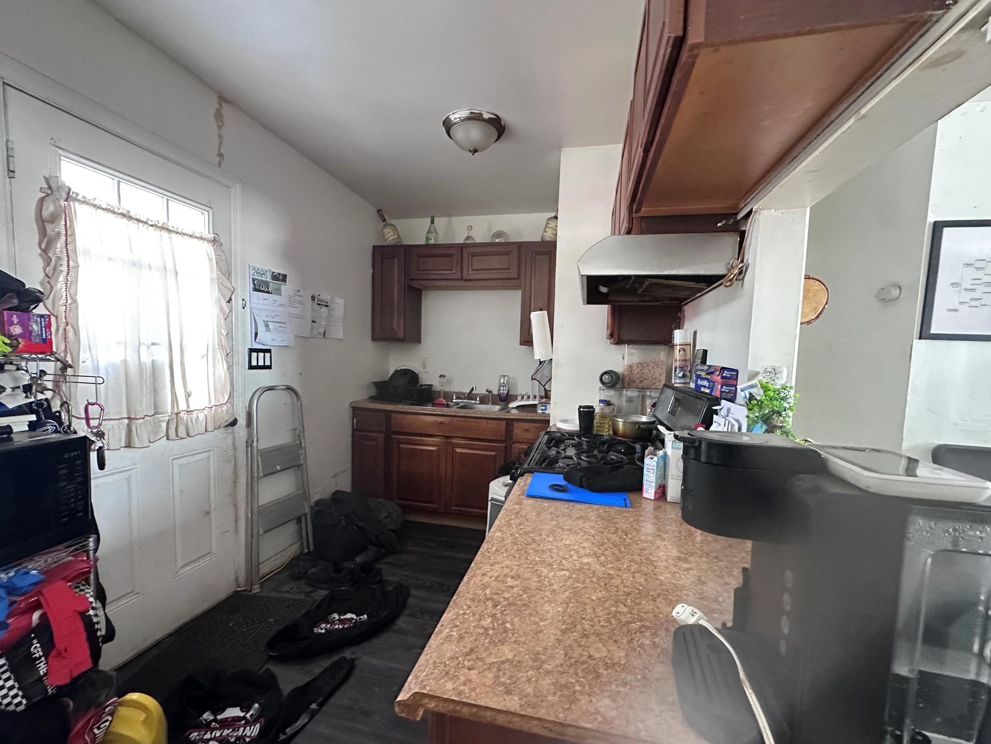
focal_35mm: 15
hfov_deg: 98.2
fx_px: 430
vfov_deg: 81.7
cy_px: 390
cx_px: 490
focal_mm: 2.22
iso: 640
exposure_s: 1/60
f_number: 2.2
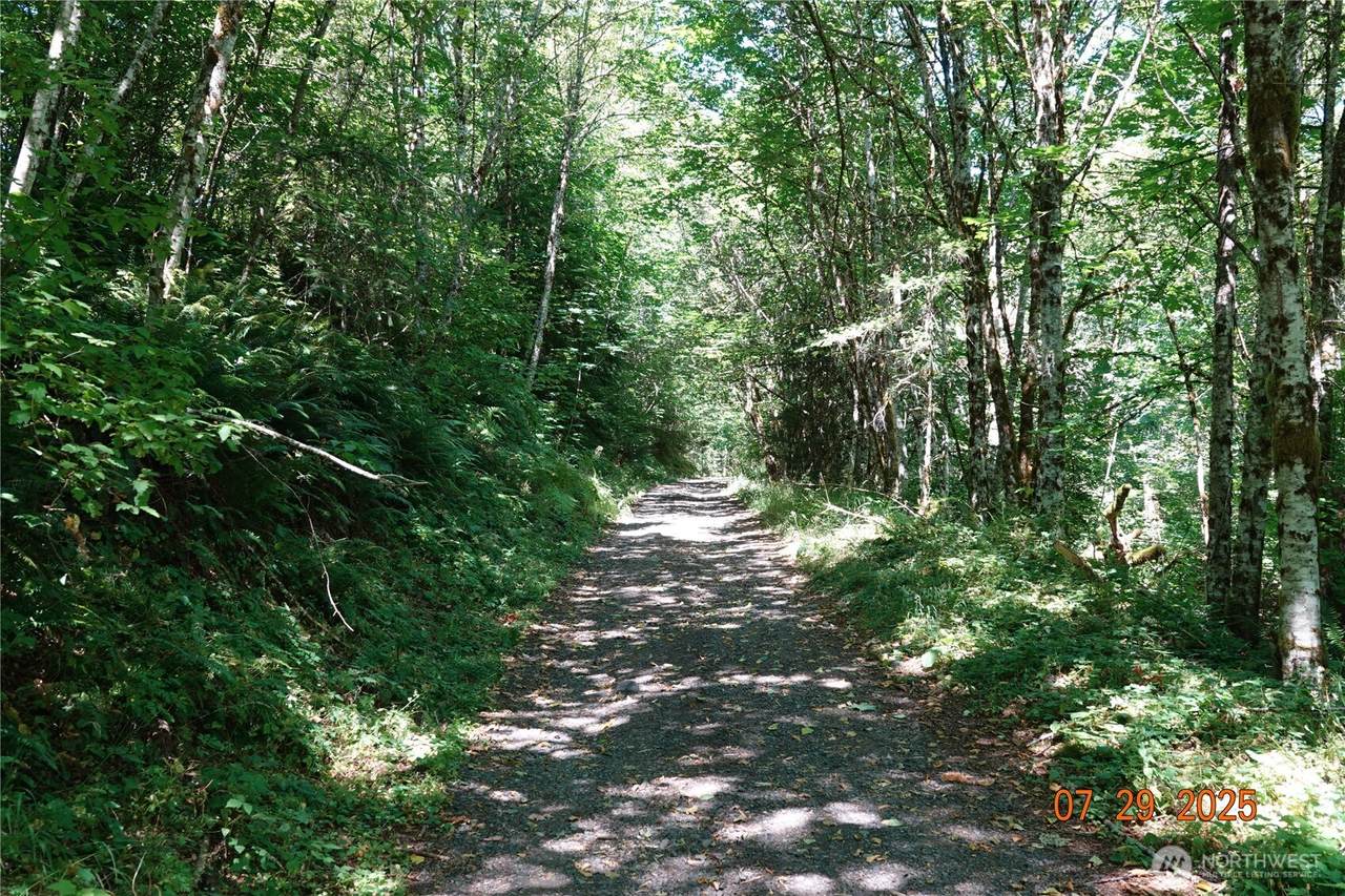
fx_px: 1270
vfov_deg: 38.9
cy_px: 448
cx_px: 672
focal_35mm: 34
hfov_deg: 55.8
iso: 100
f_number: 2.8
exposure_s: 1/50
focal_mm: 12.33
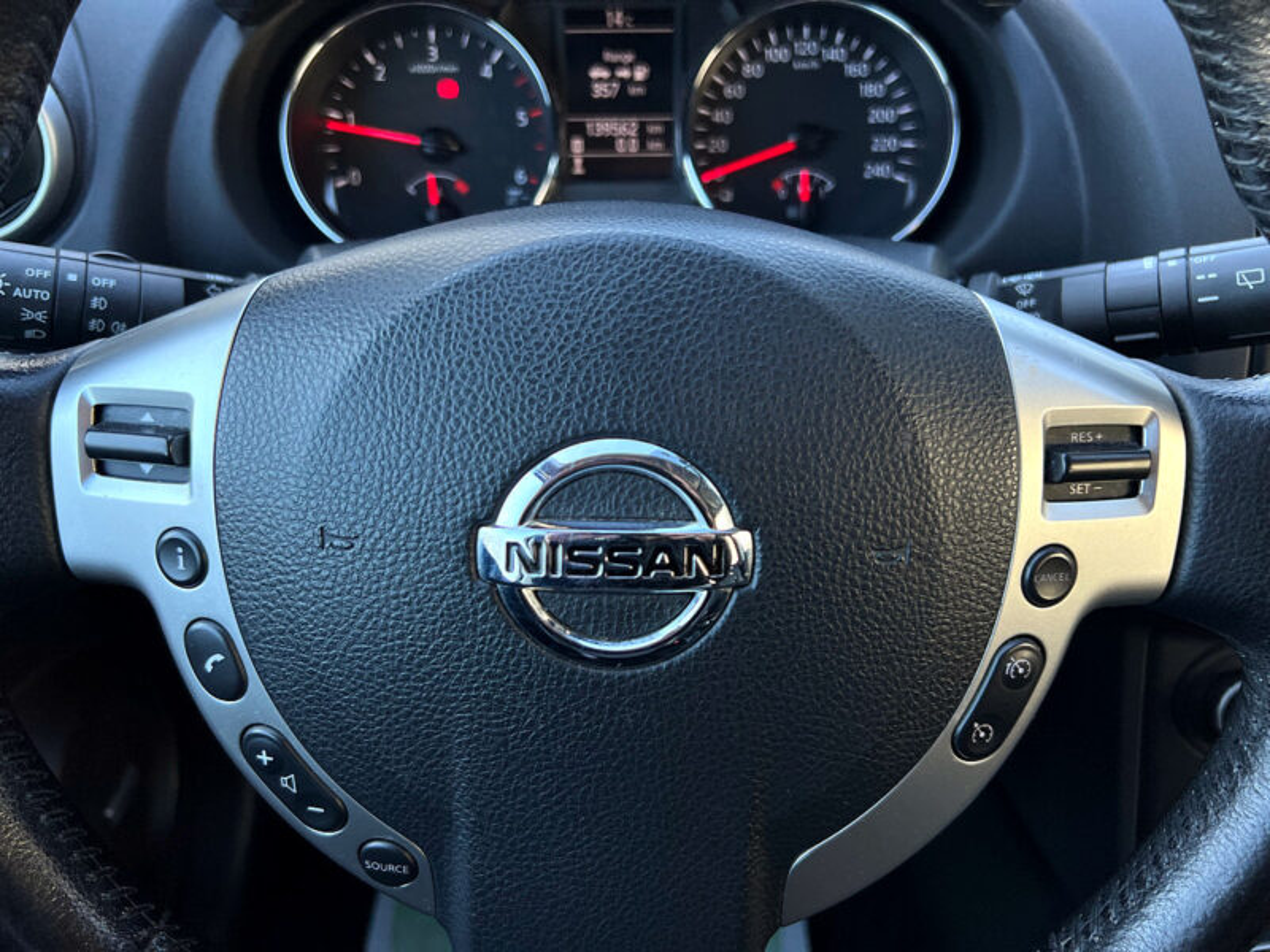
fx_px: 954
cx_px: 635
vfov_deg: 53.1
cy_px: 476
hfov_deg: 67.3
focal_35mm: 26
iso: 32
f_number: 1.5
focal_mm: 5.7
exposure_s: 1/143
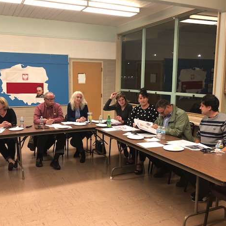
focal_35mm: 34
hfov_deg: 48.1
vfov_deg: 48.4
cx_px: 88
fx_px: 251
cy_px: 115
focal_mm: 3.99
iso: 40
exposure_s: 1/21
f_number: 1.8
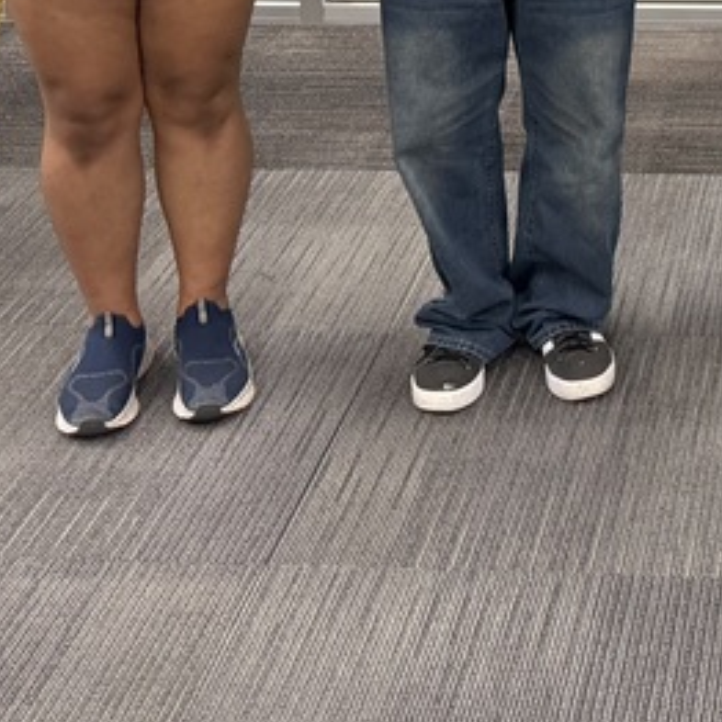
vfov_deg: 19.3
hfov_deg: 19.9
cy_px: -223
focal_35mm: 83
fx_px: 1959
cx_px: 802
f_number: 1.78
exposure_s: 1/120
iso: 320
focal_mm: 6.76
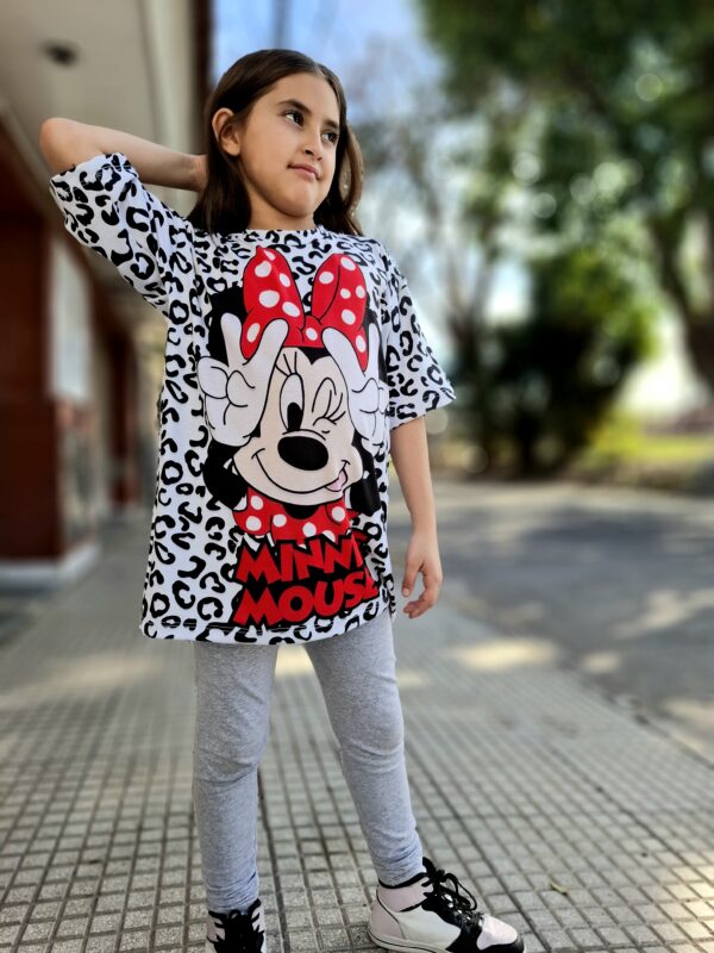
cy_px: 476
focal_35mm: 23
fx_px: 633
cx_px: 357
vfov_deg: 73.9
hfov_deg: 58.9
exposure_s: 1/833
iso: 50
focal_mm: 5.54
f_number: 1.8
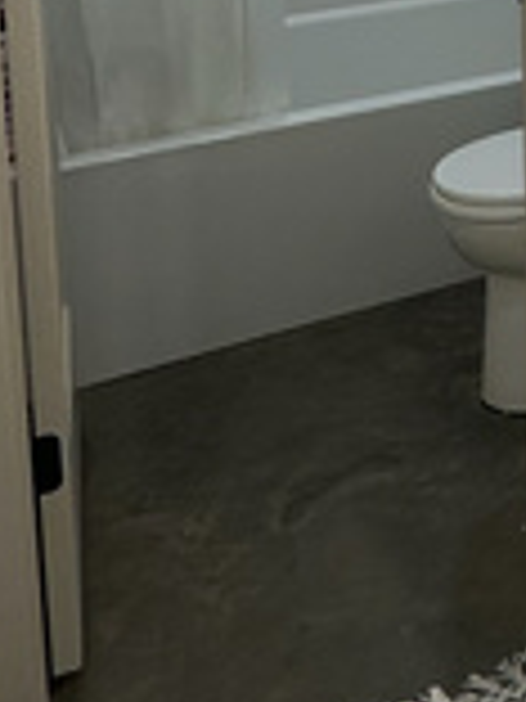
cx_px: 940
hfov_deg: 17.4
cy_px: -243
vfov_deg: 24.2
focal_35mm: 69
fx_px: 1398
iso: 40
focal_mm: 2.22
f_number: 2.2
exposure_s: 1/140
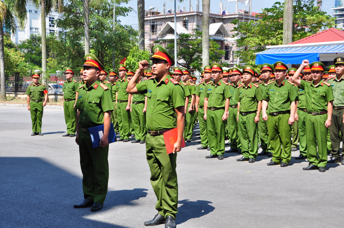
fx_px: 573
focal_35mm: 60
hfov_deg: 33.4
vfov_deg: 22.6
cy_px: 114
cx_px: 172
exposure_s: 1/200
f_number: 10
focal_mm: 40
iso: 200
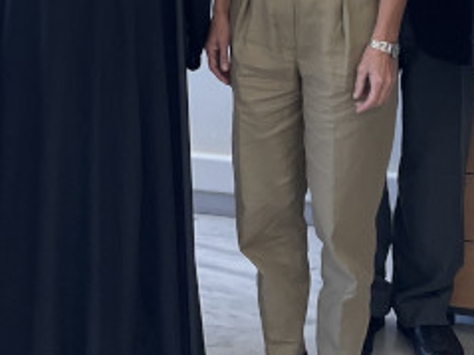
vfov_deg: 12.7
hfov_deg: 17.2
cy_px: -210
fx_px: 1492
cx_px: -107
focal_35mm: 109
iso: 64
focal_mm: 5.1
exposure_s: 1/121
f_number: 1.6
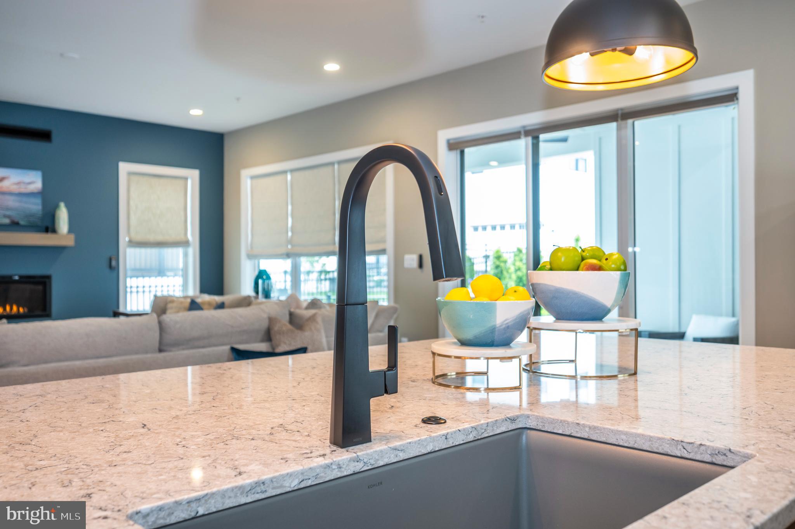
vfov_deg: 43.5
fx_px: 662
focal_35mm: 30
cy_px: 264
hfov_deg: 62.0
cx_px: 398
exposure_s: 1/20
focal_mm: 30
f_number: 4
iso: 160
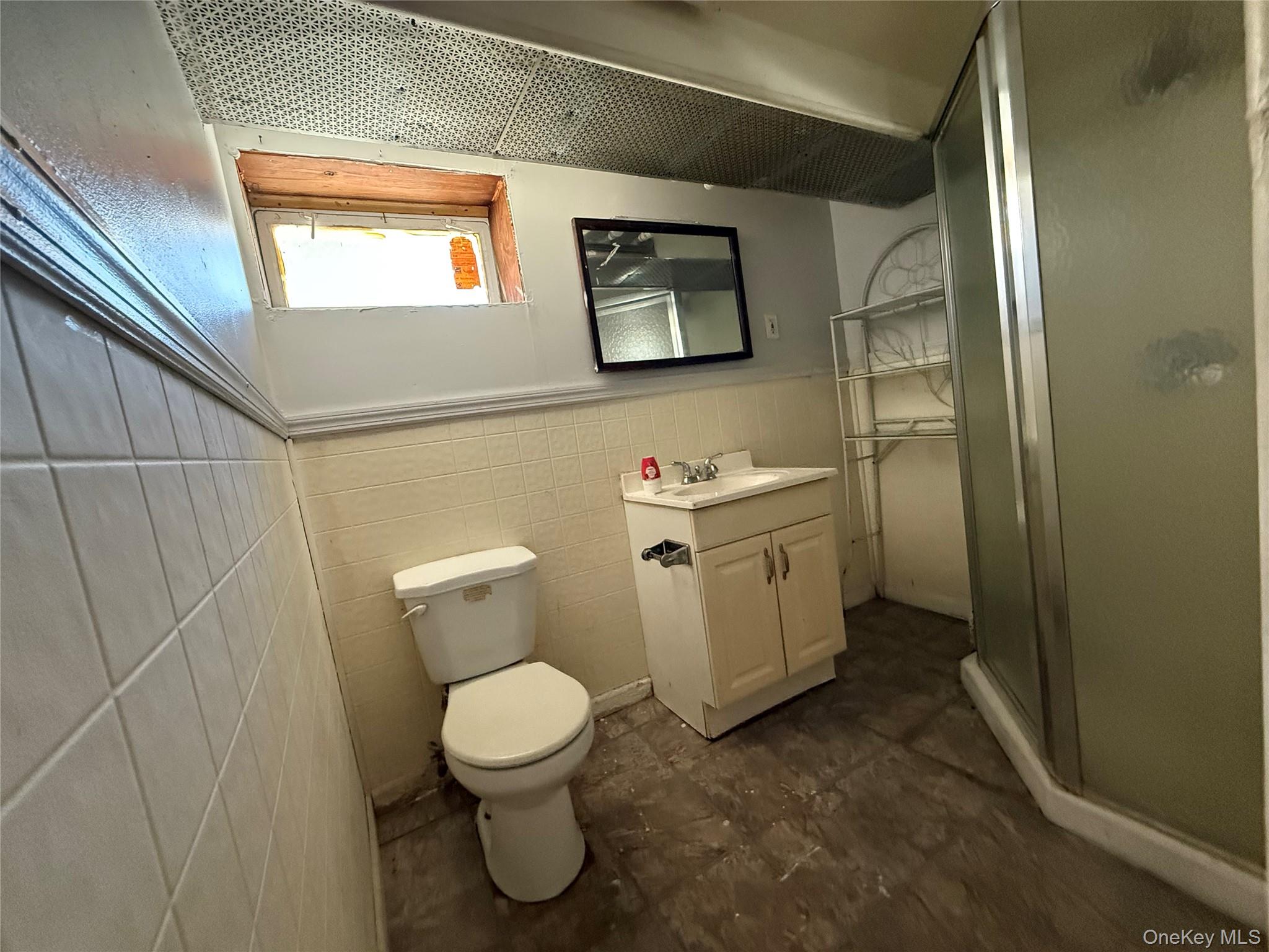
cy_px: 476
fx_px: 513
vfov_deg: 85.7
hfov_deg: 102.1
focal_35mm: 14
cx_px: 634
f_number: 2.2
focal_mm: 2.22
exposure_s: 1/60
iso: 800
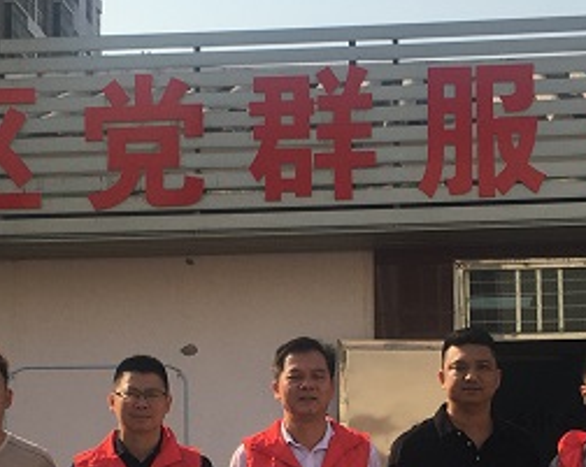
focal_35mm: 90
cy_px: 386
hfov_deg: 21.3
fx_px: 1559
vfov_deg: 16.9
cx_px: 312
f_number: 2.2
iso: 25
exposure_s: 1/1425
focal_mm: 4.15
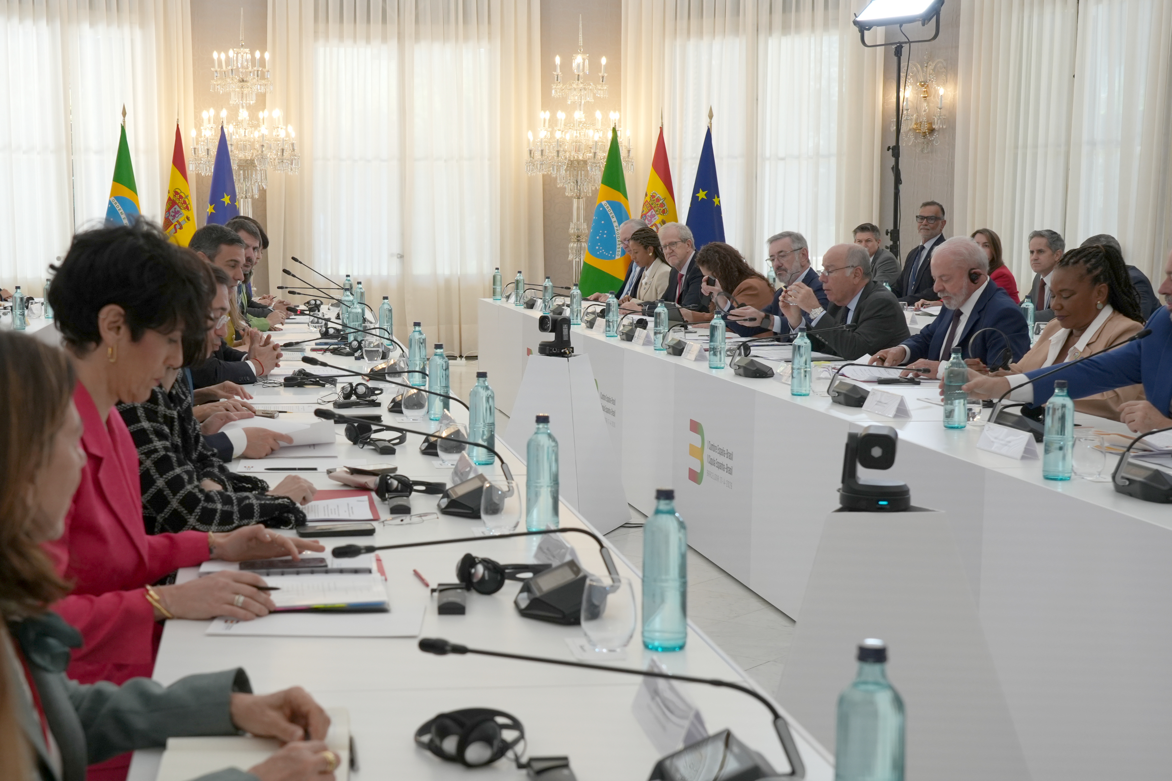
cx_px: 586
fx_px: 1367
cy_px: 390
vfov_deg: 31.9
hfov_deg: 46.4
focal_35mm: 42
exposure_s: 1/160
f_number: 6.3
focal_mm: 42
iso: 640
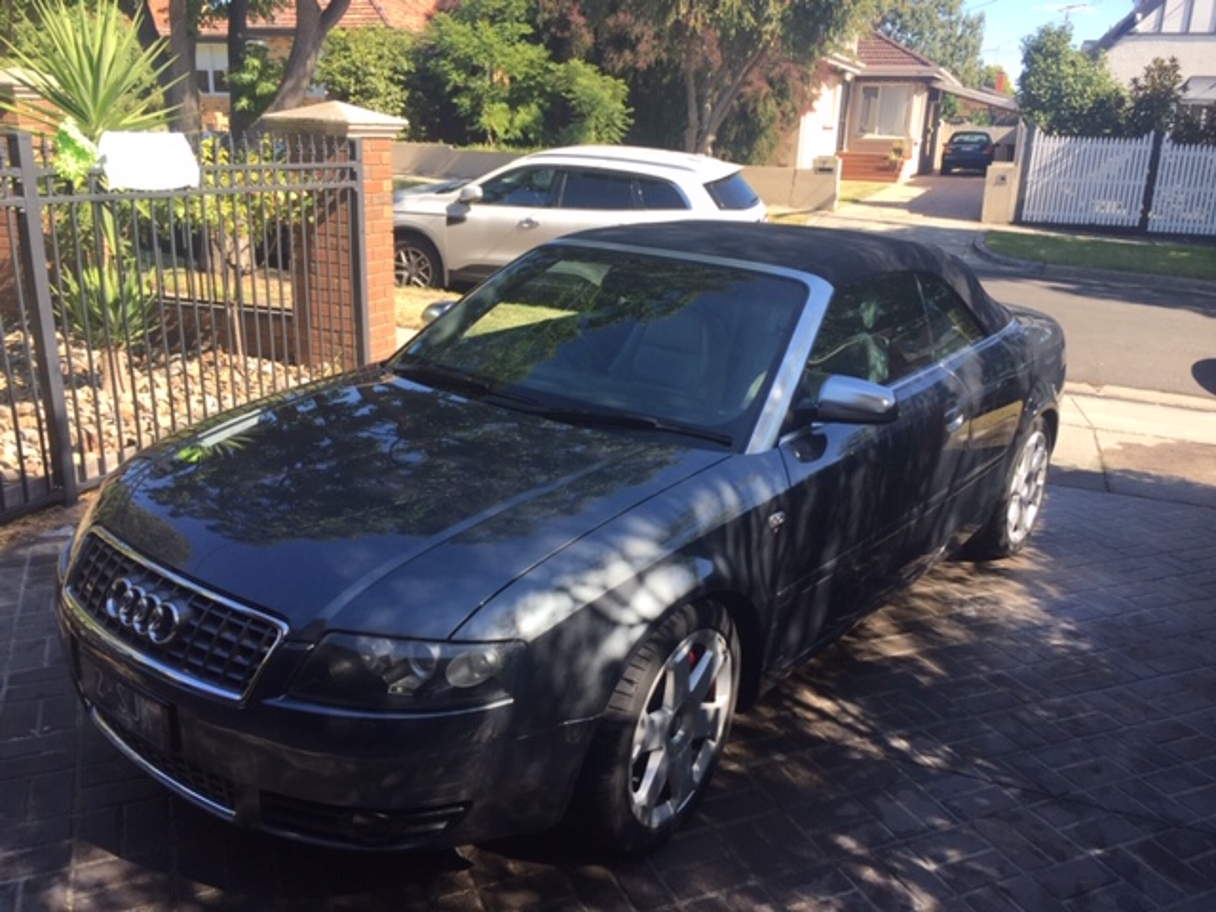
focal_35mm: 29
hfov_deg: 61.7
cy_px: 456
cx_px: 608
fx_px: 1019
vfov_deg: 48.2
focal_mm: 4.15
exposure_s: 1/542
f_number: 2.2
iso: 32
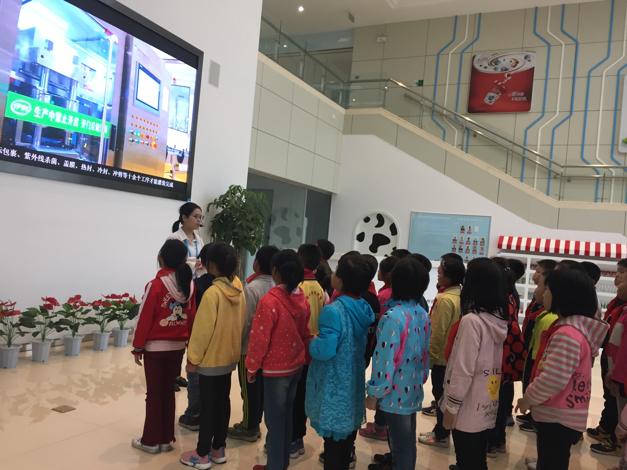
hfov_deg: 61.7
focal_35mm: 29
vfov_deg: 48.2
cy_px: 235
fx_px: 525
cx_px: 314
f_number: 2.2
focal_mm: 4.15
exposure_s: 1/33
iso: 32
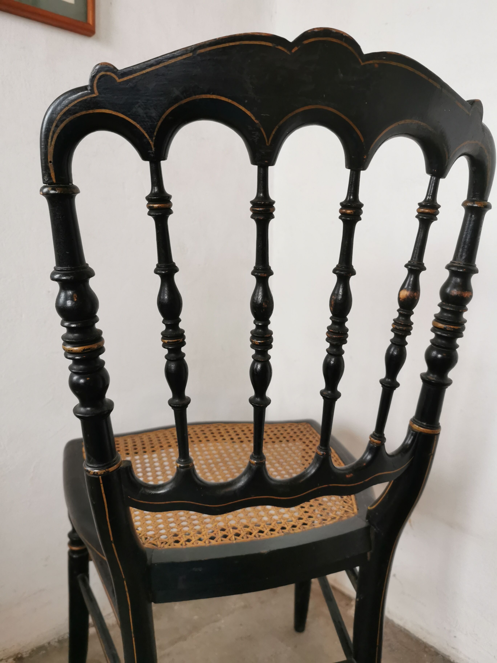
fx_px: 517
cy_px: 332
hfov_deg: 51.4
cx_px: 248
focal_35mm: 27
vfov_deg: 65.3
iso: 200
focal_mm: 5.56
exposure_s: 1/60
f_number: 1.6
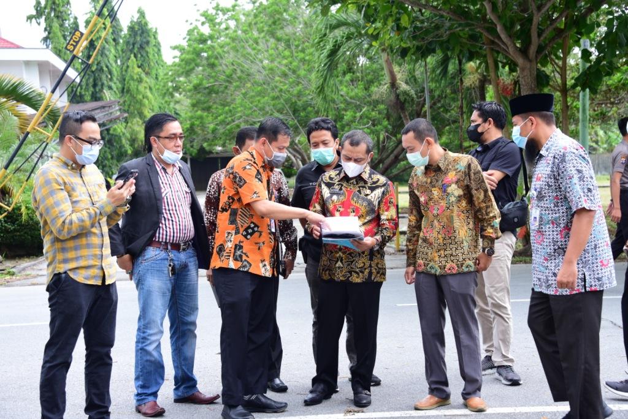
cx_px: 314
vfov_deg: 20.0
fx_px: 1187
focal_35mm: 68
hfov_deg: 29.6
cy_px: 210
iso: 320
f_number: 5.6
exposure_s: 1/200
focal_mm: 68
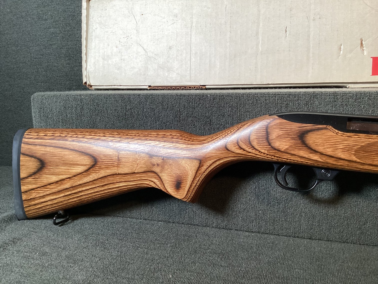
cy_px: 142
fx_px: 339
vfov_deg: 45.4
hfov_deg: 58.3
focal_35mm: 31
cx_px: 189
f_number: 2.4
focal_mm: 3.3
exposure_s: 1/60
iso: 100
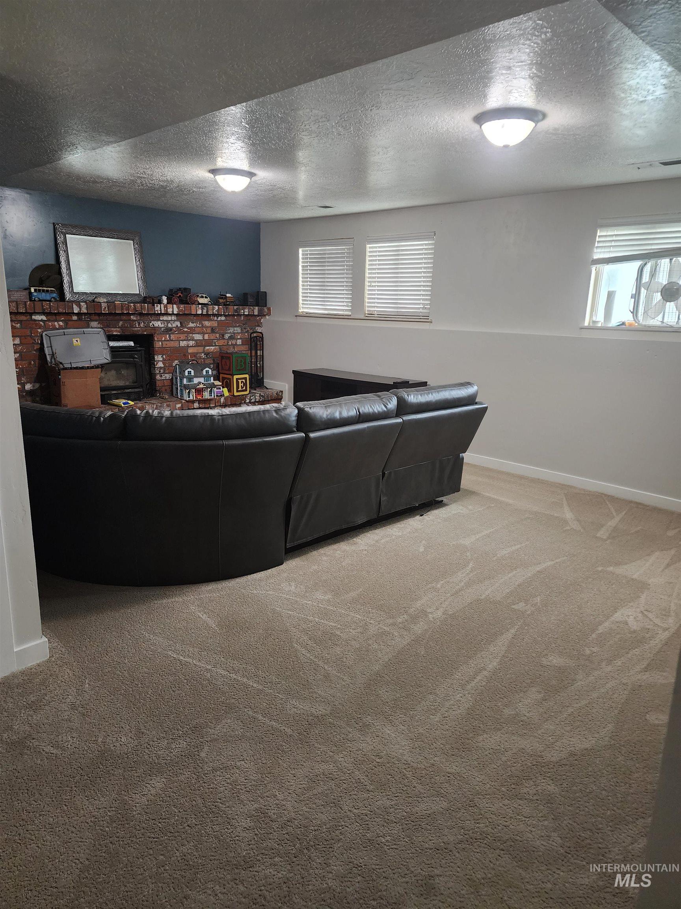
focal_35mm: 23
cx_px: 340
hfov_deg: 58.9
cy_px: 454
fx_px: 603
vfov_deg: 73.9
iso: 640
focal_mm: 6.4
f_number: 1.8
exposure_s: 1/30
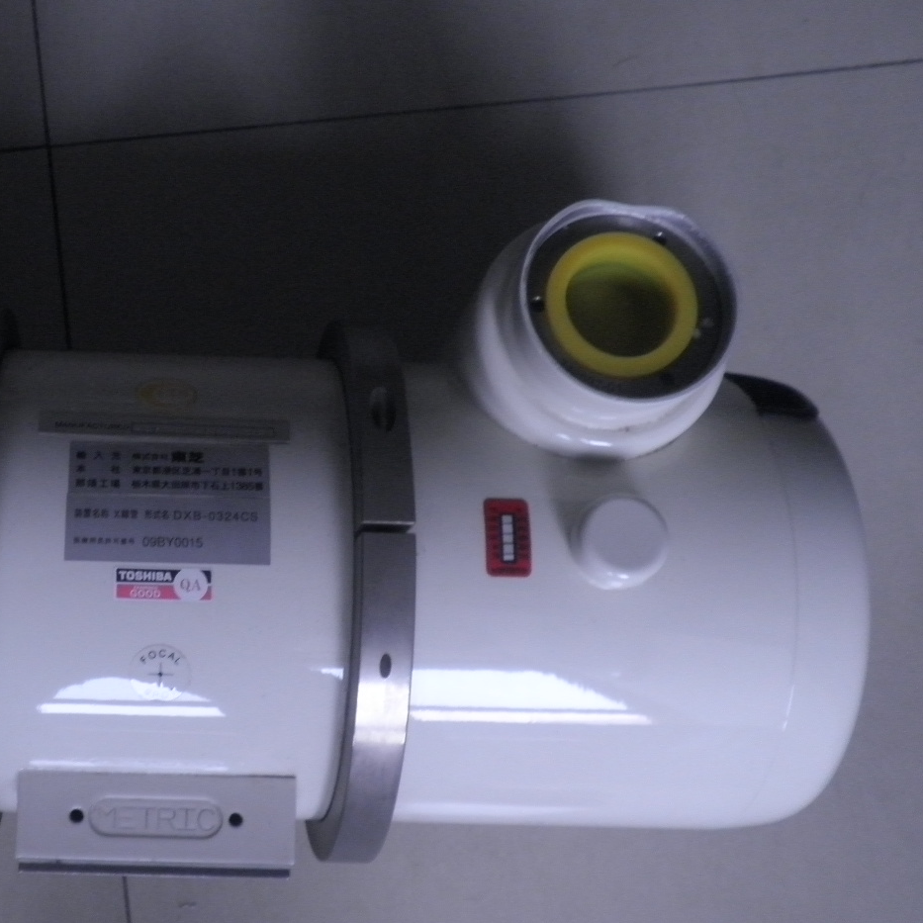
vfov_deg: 36.1
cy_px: 475
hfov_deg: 34.9
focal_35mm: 47
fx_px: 1418
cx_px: 176
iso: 160
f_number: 2.8
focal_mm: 5.5
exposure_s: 1/40
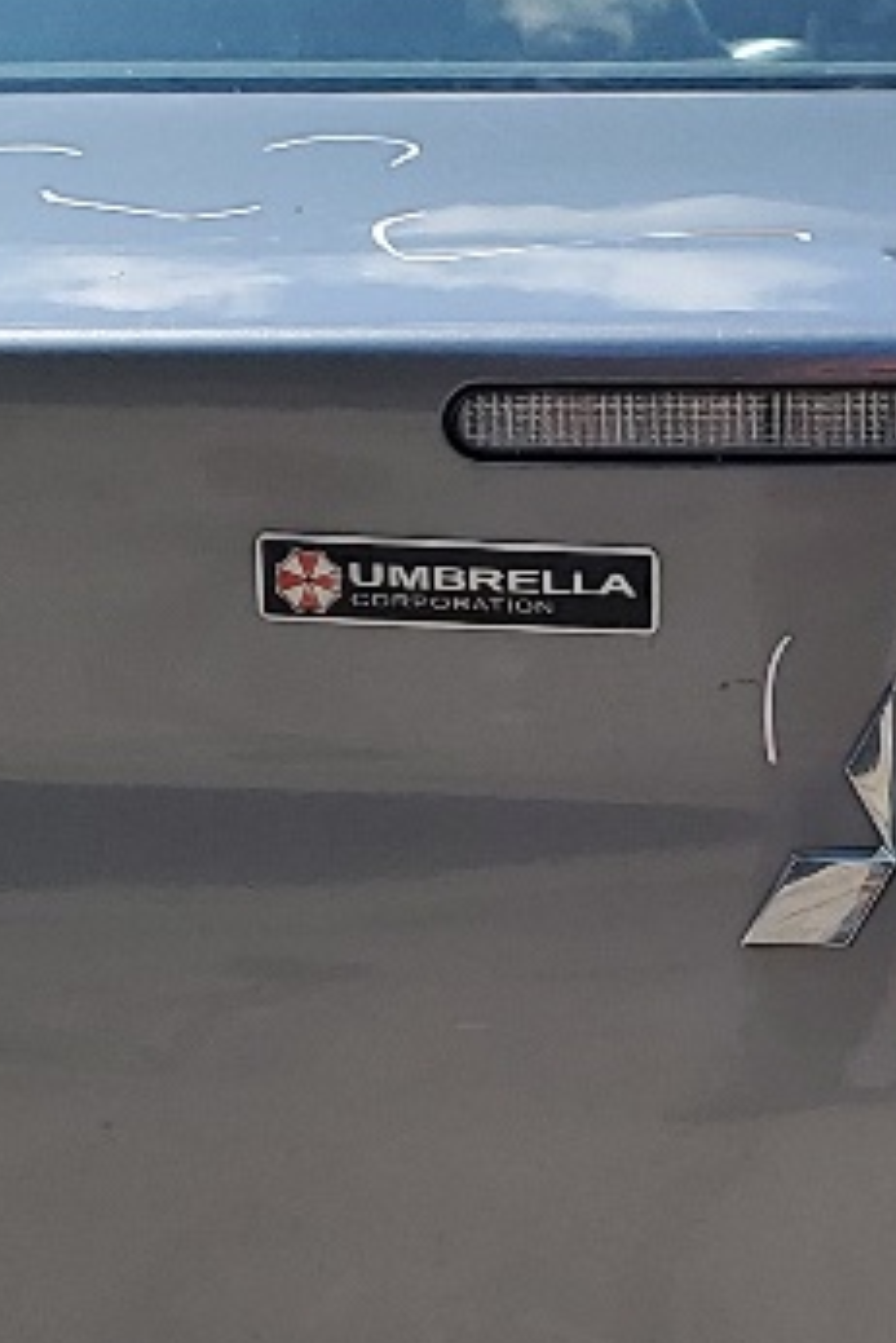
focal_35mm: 125
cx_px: 931
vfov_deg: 16.3
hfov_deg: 10.9
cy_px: 1091
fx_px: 4662
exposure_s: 1/2500
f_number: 1.5
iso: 50
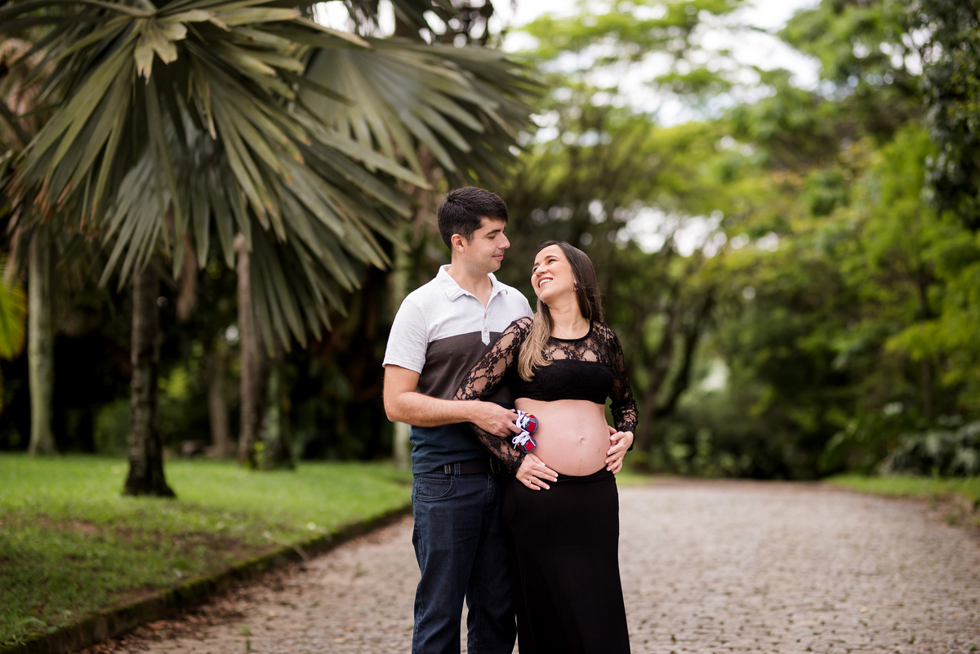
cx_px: 490
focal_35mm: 85
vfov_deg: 16.1
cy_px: 327
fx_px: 2315
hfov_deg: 23.9
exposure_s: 1/800
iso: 100
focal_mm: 85
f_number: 1.8
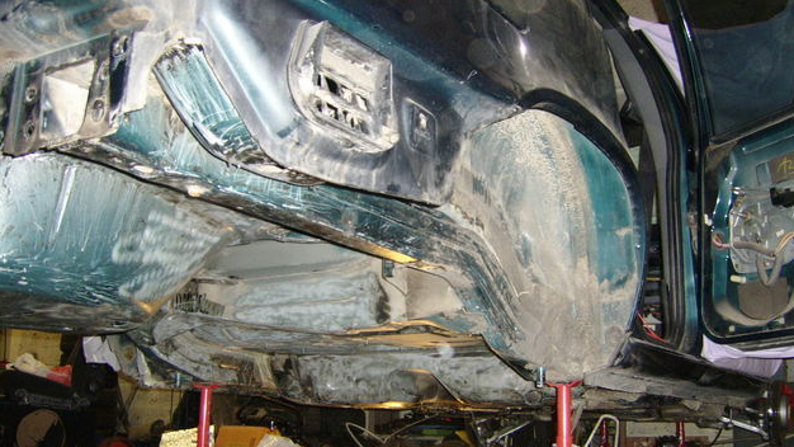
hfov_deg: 51.6
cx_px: 401
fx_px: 821
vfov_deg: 30.4
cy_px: 232
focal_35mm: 39
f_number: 2.8
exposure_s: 1/30
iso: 218
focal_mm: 5.95
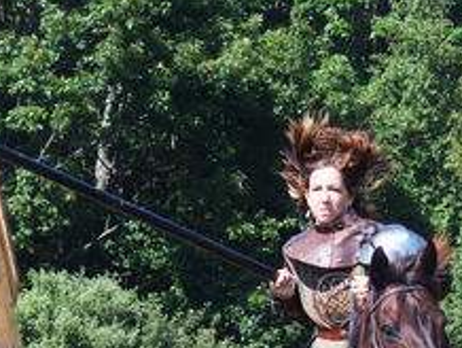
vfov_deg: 4.8
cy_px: 267
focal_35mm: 310
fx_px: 4142
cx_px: 377
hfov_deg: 6.4
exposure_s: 1/640
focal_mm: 31.8
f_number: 3.5
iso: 100
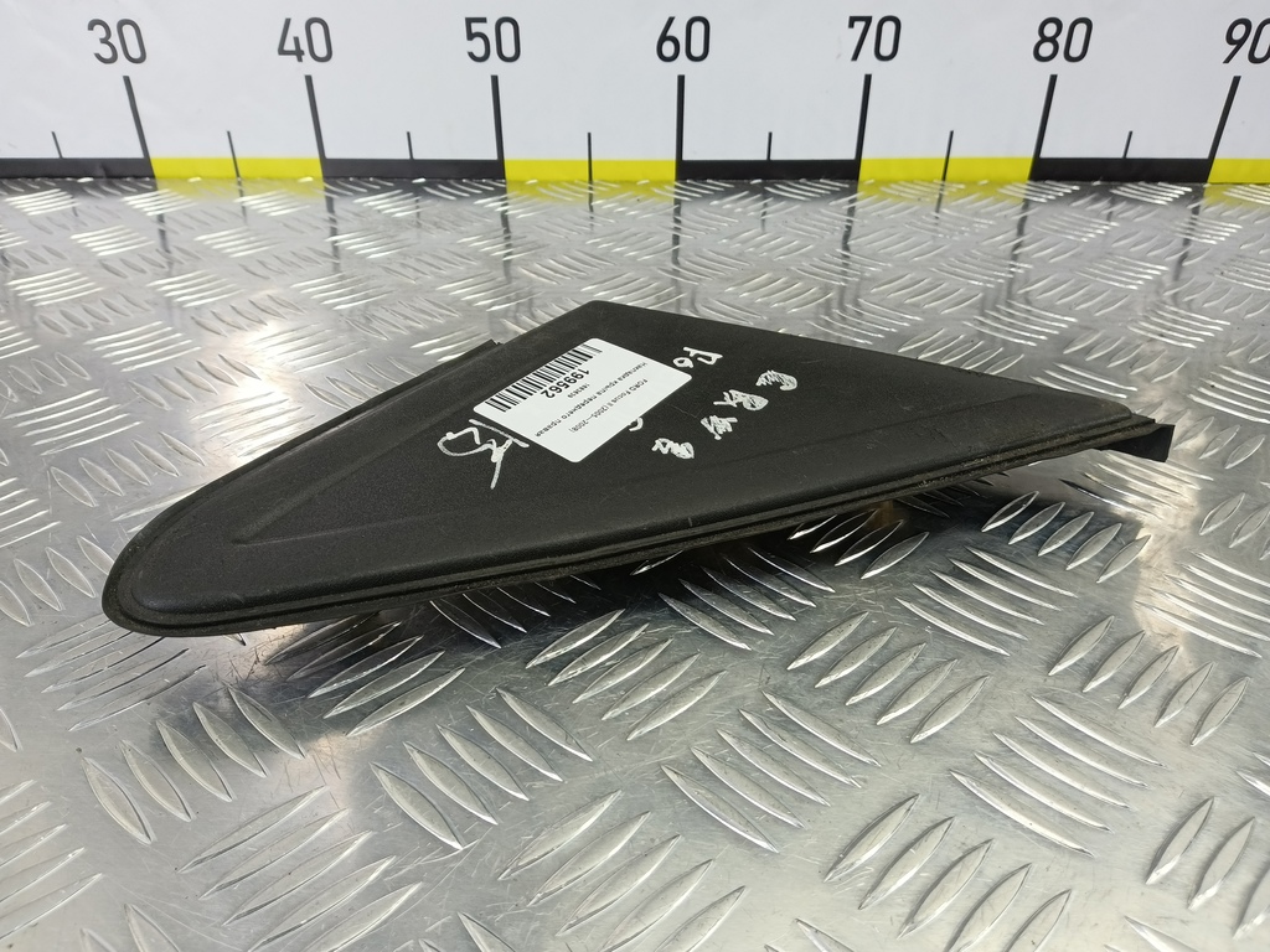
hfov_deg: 73.9
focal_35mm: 23
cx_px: 635
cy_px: 476
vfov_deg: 58.9
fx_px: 844
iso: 136
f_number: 1.6
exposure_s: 1/50
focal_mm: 4.11
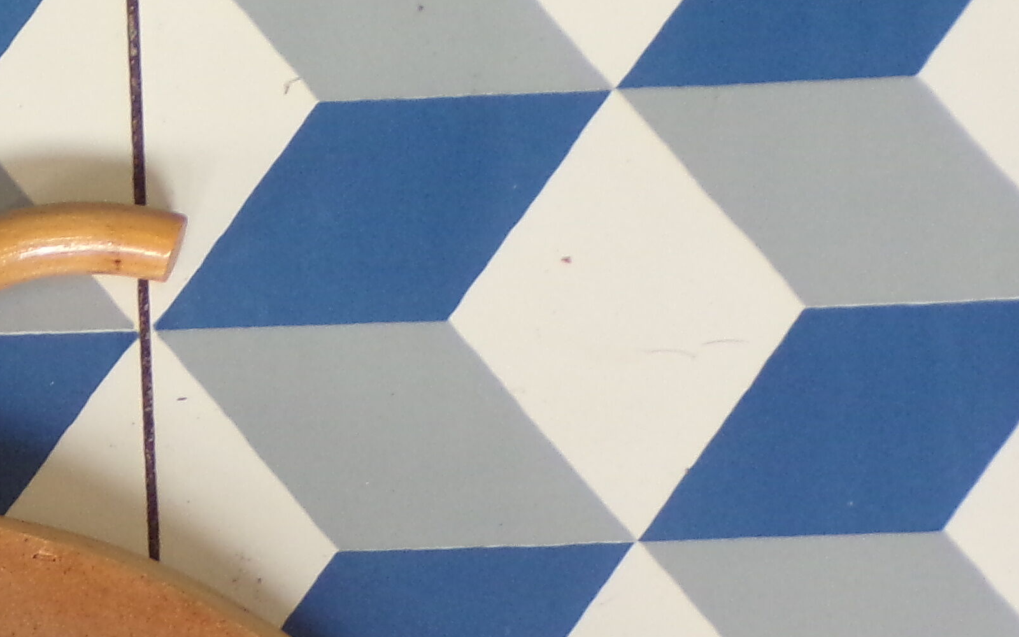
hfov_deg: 11.9
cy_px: 977
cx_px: -251
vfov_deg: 7.5
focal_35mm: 171
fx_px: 4749
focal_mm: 10.1
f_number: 3.7
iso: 200
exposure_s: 1/17
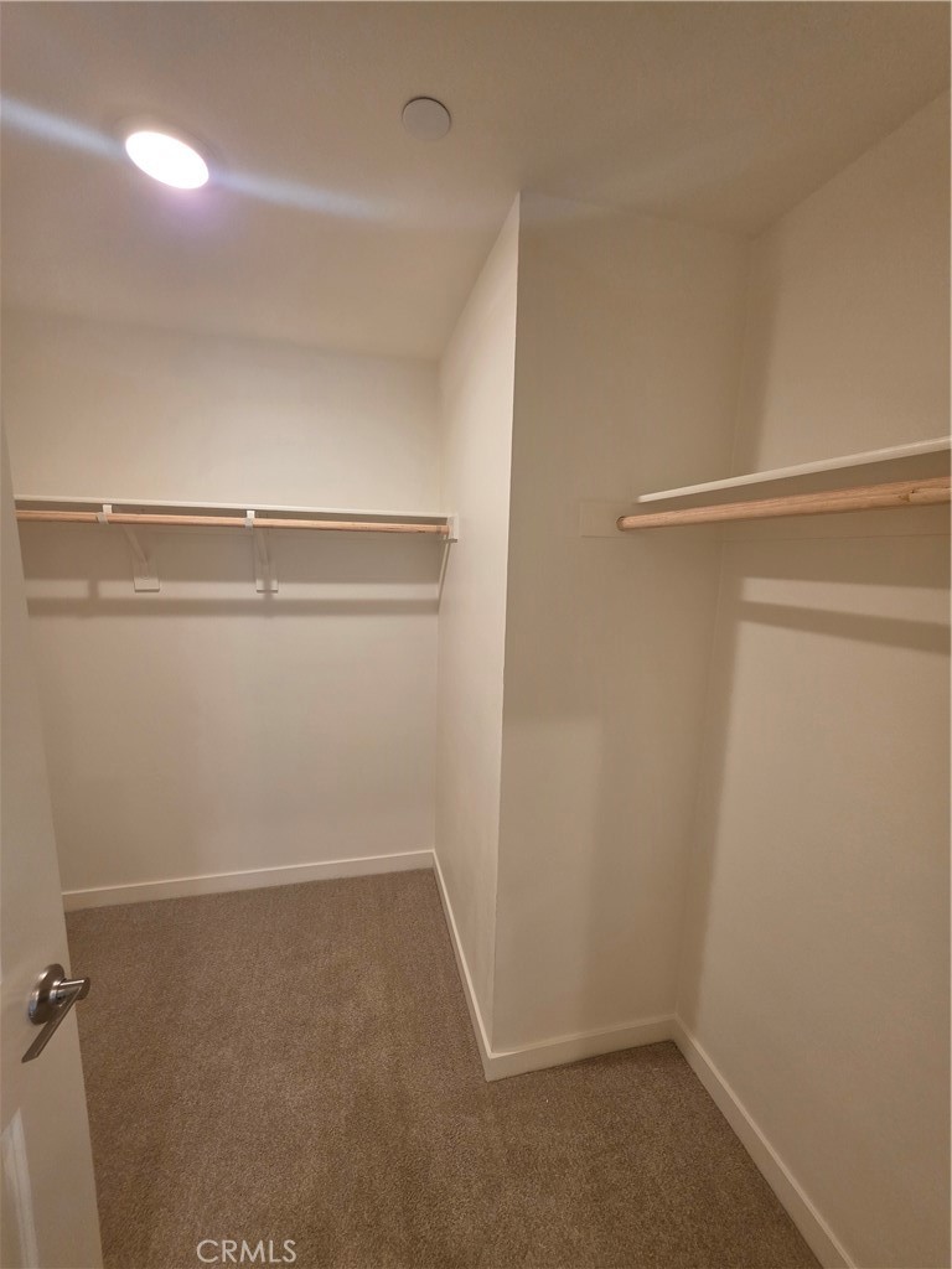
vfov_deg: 106.2
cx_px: 476
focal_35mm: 13
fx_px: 477
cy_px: 634
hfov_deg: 89.9
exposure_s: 1/120
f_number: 1.9
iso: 200
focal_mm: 2.2
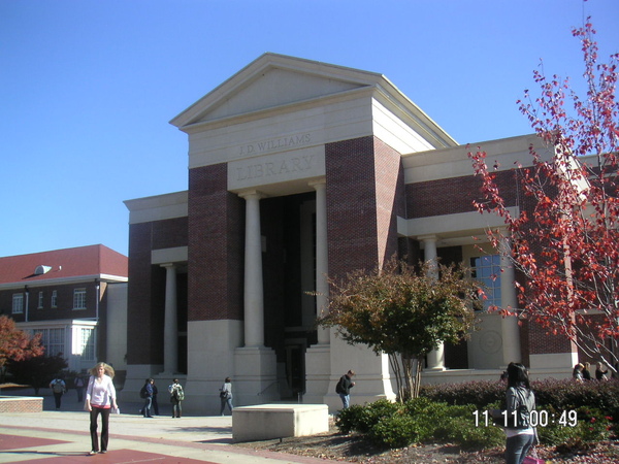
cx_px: 310
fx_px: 680
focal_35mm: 38
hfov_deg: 49.0
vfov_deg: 37.7
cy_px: 232
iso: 50
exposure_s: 1/750
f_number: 2.8
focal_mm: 6
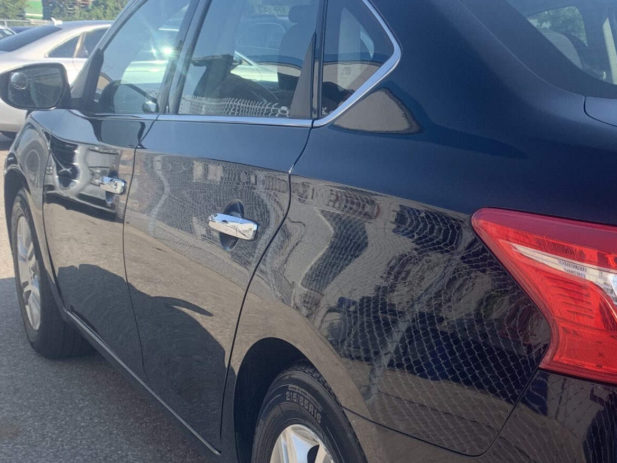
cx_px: 603
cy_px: 295
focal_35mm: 57
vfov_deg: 25.6
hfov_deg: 31.5
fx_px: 1016
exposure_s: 1/945
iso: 25
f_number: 1.8
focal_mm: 4.25
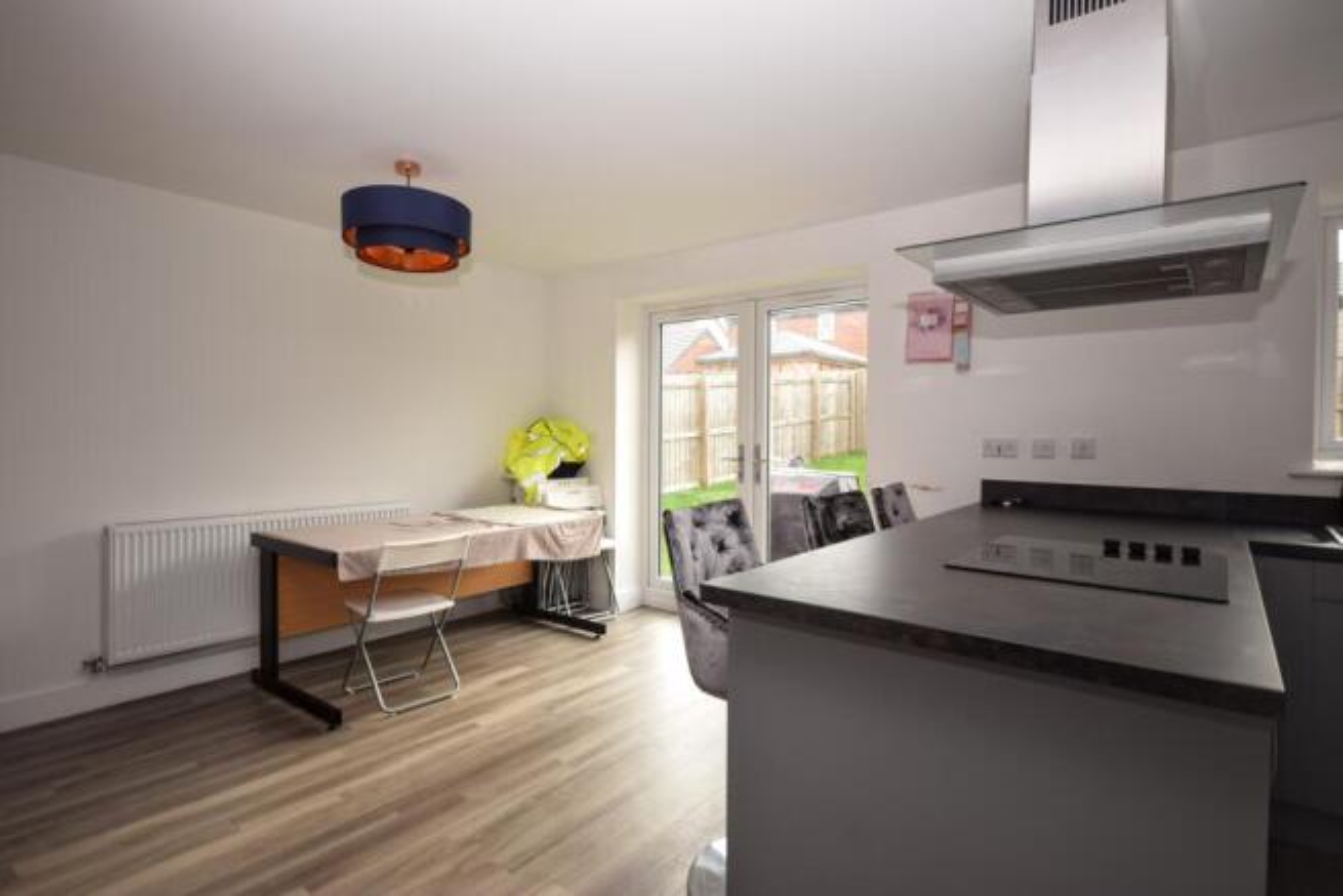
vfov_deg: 67.4
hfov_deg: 90.0
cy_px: 448
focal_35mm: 18
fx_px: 672
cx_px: 672
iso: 160
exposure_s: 1/60
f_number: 4.5
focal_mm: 12
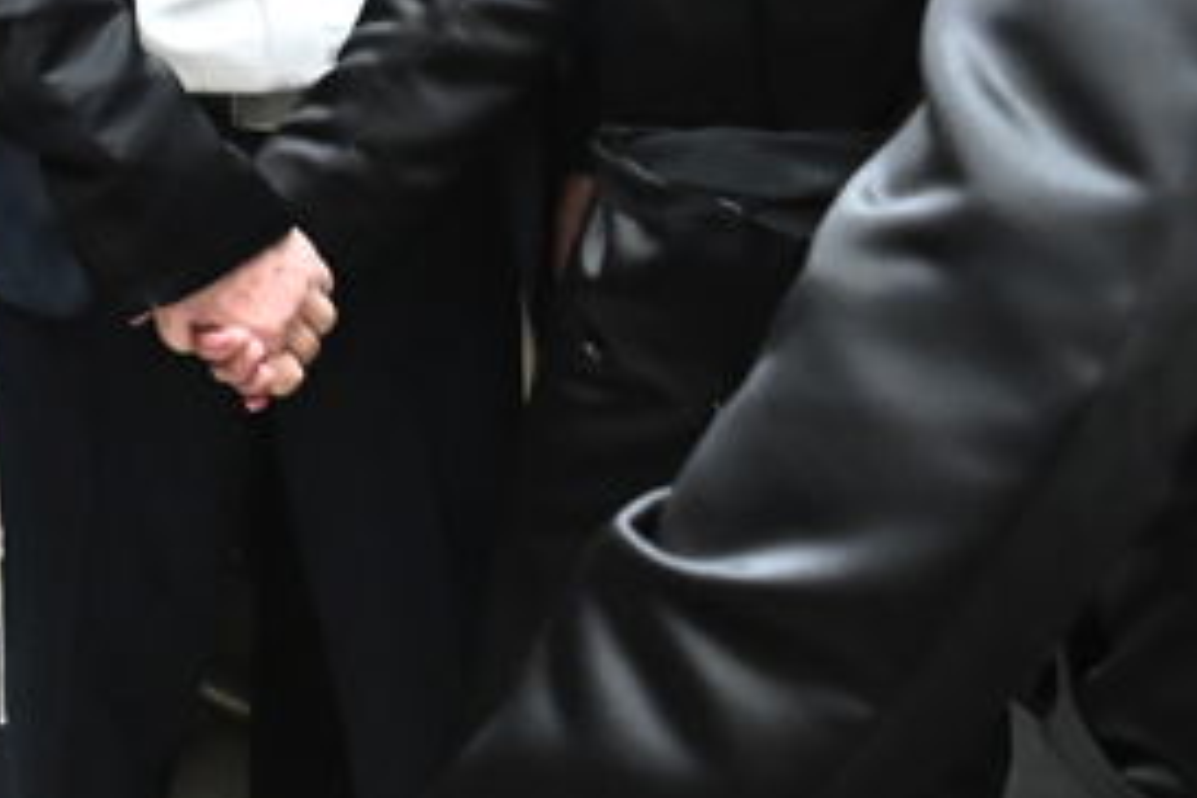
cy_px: -39
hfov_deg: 16.4
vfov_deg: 11.0
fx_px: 4089
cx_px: 57
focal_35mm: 123
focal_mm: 24
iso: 3200
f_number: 3.2
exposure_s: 1/200
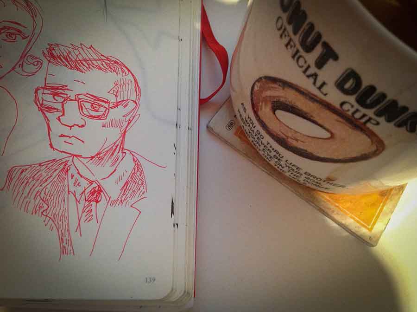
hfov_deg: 52.7
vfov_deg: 40.6
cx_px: 208
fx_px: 421
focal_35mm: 35
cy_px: 156
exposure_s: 1/15
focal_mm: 4.28
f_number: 2.4
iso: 400
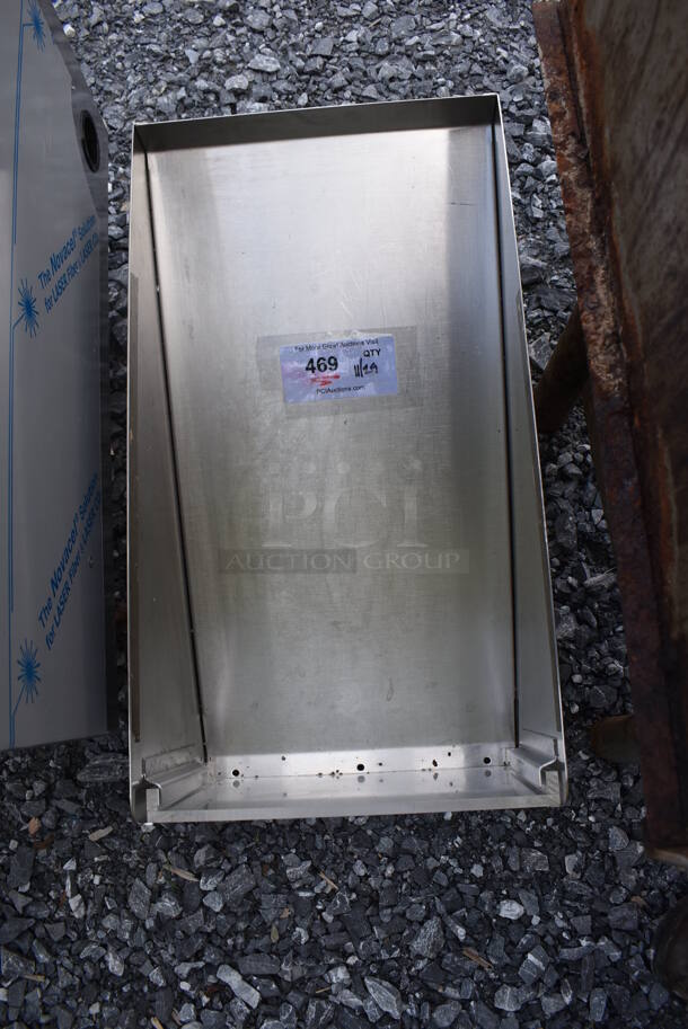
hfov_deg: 48.0
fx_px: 773
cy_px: 514
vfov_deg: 67.3
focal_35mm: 27
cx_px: 344
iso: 200
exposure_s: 1/250
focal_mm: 18
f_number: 6.3
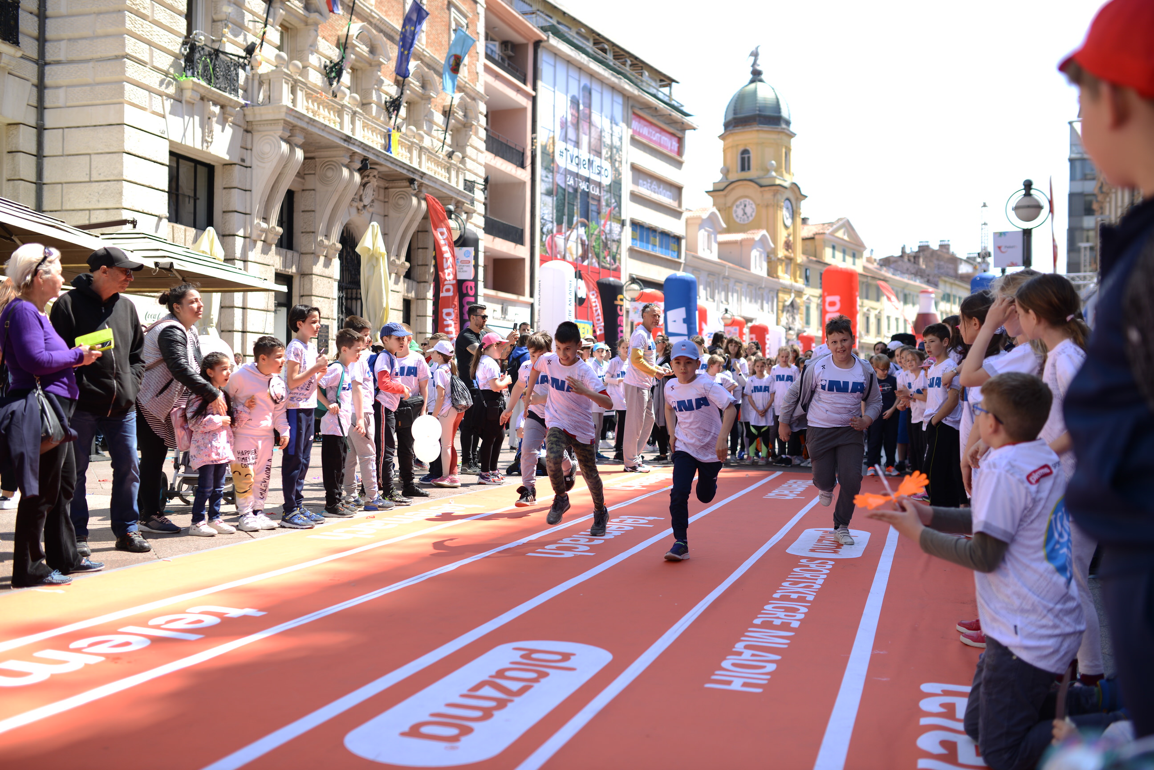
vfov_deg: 37.9
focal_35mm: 35
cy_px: 385
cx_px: 577
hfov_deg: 54.4
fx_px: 1122
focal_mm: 35
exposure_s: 1/800
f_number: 2.2
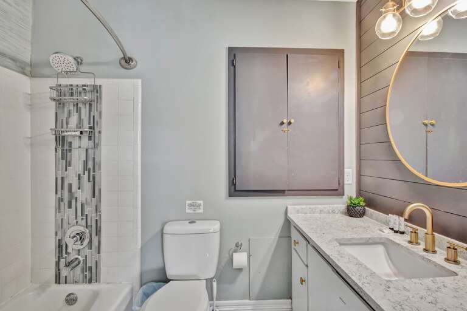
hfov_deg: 95.0
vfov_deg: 72.1
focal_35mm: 16
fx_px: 214
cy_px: 156
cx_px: 234
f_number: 8
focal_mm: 11
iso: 400
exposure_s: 1/5
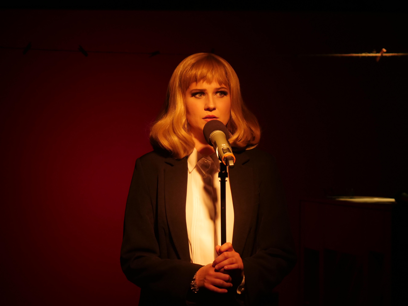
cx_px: 204
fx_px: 1414
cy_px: 153
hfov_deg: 16.4
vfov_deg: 12.3
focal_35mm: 120
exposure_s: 1/100
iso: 1250
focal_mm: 60
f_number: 4
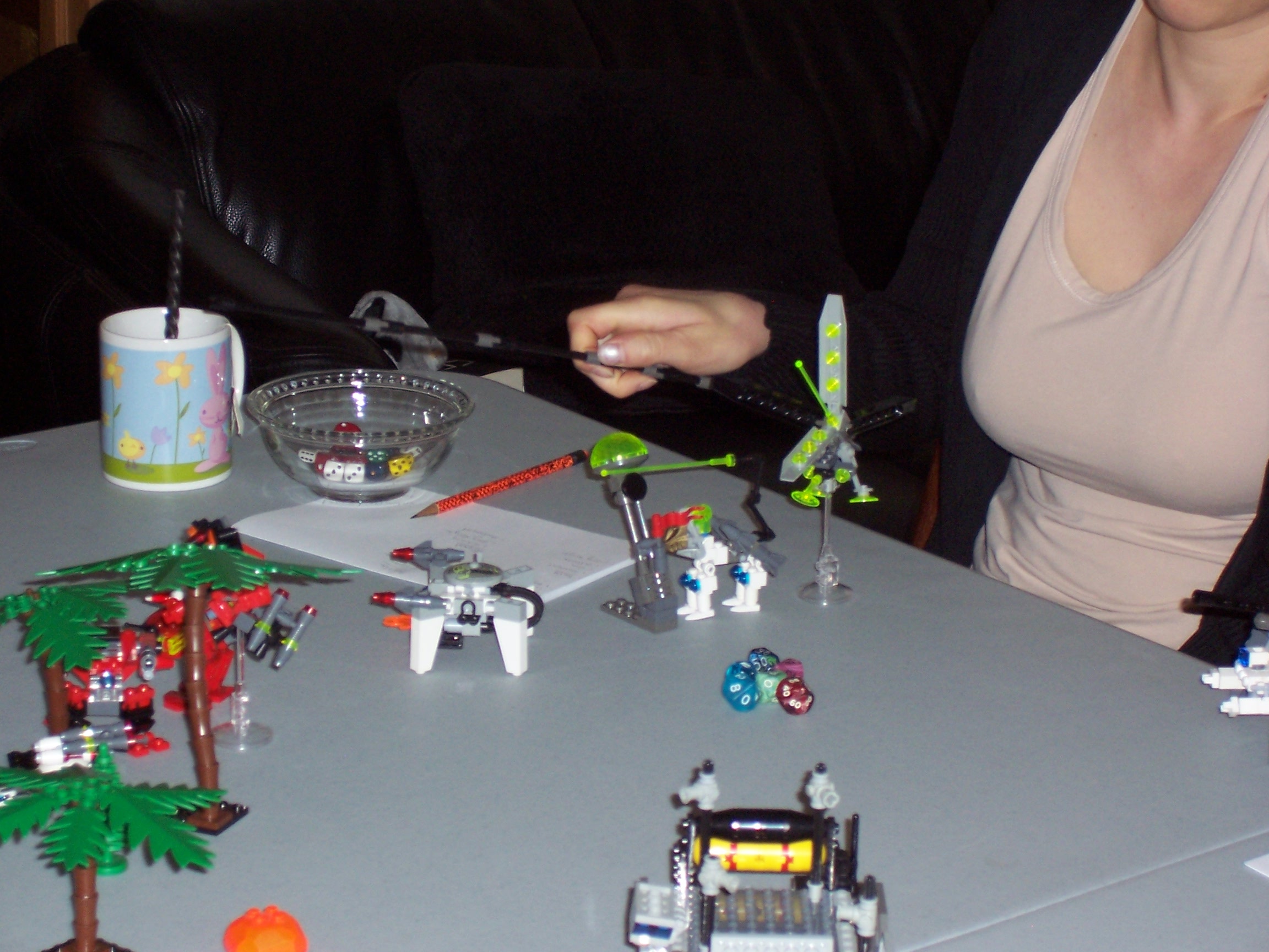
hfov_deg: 19.3
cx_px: 634
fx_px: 3739
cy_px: 476
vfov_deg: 14.5
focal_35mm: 102
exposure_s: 1/90
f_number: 4.6
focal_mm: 16.8
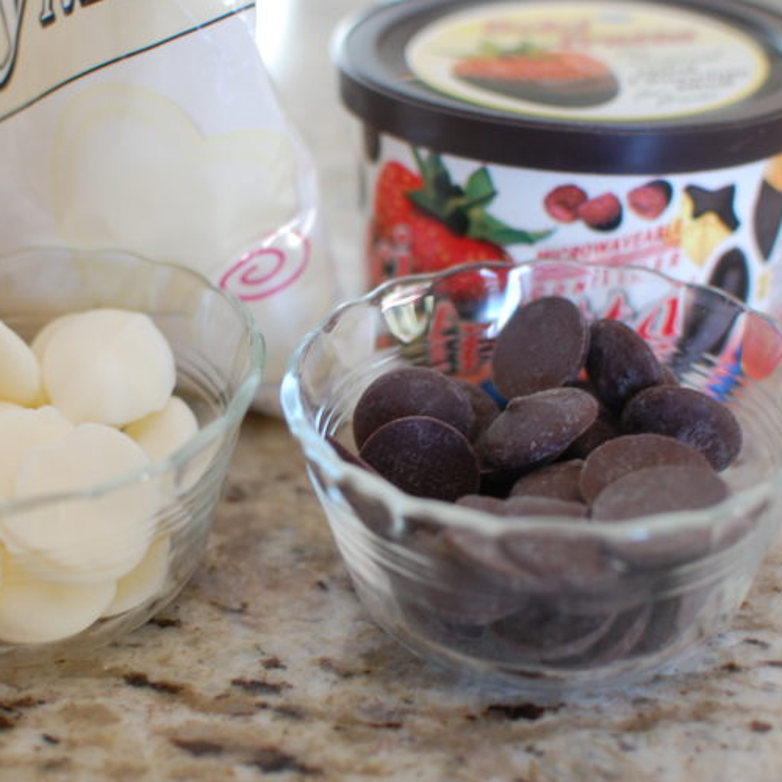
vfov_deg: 25.5
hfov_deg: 25.3
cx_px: 235
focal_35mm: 68
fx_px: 1729
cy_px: 389
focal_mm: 35
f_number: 2.8
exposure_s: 1/30
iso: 400
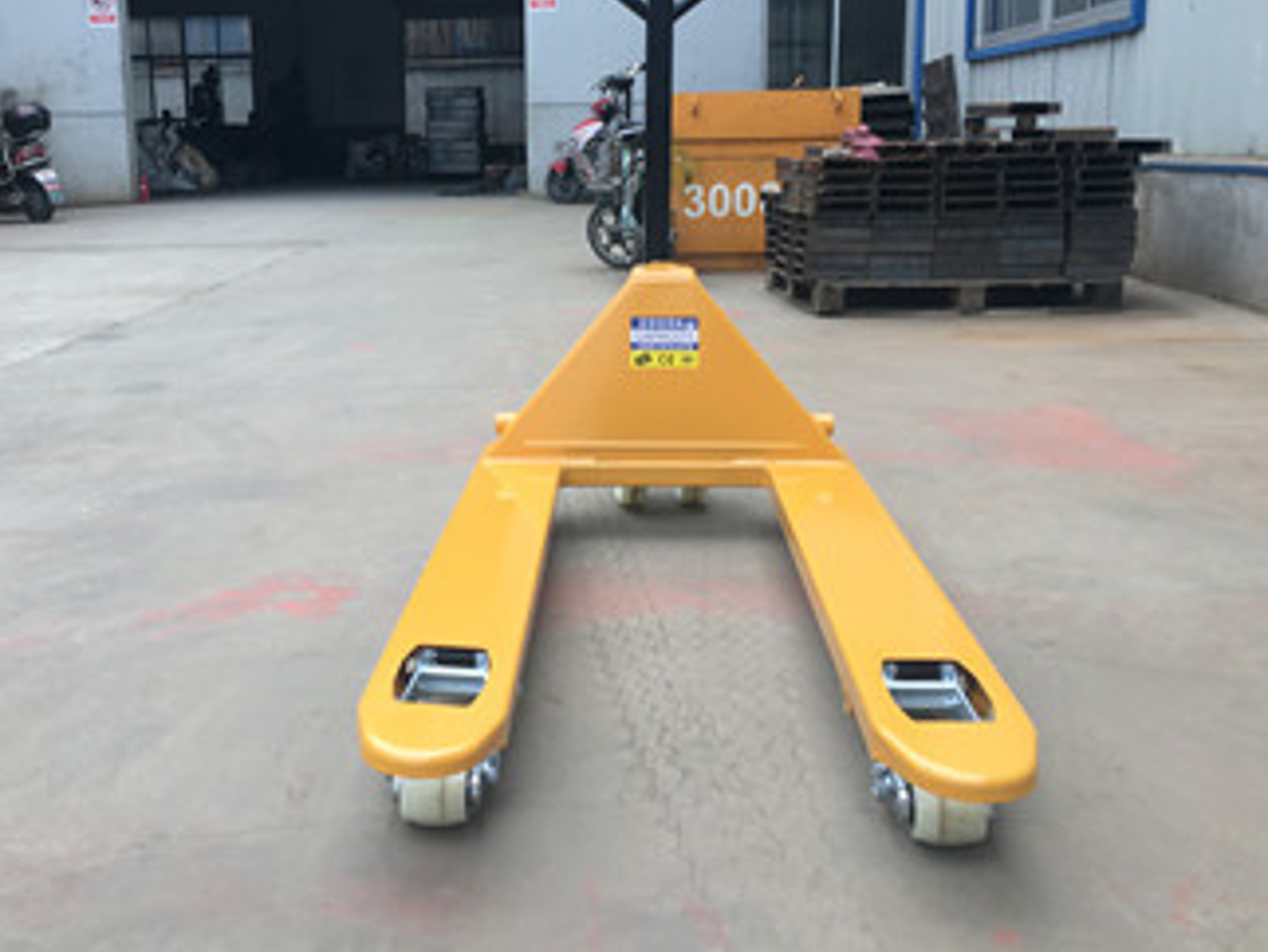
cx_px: 524
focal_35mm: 36
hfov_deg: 51.1
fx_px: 1320
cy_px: 382
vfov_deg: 39.5
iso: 25
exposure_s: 1/100
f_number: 2.2
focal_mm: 4.15
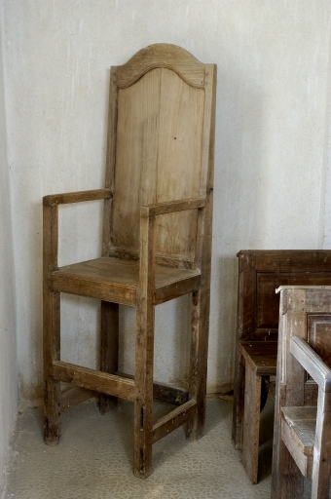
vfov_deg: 37.9
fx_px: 726
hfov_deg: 25.7
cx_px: 166
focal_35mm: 52
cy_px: 250
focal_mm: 35
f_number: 16
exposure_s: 1
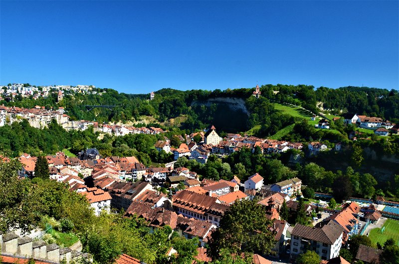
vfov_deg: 47.7
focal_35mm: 27
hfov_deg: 67.5
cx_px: 200
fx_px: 299
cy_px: 132
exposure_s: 1/160
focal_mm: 18
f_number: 9
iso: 320
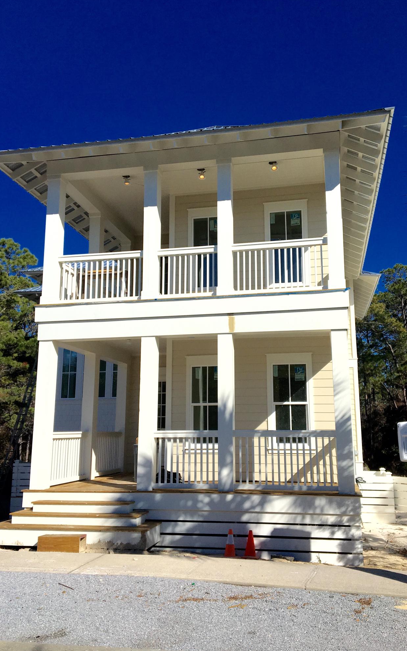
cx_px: 220
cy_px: 324
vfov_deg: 61.2
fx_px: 550
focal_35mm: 31
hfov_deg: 40.6
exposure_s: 1/4049
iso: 25
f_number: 2.2
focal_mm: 4.15
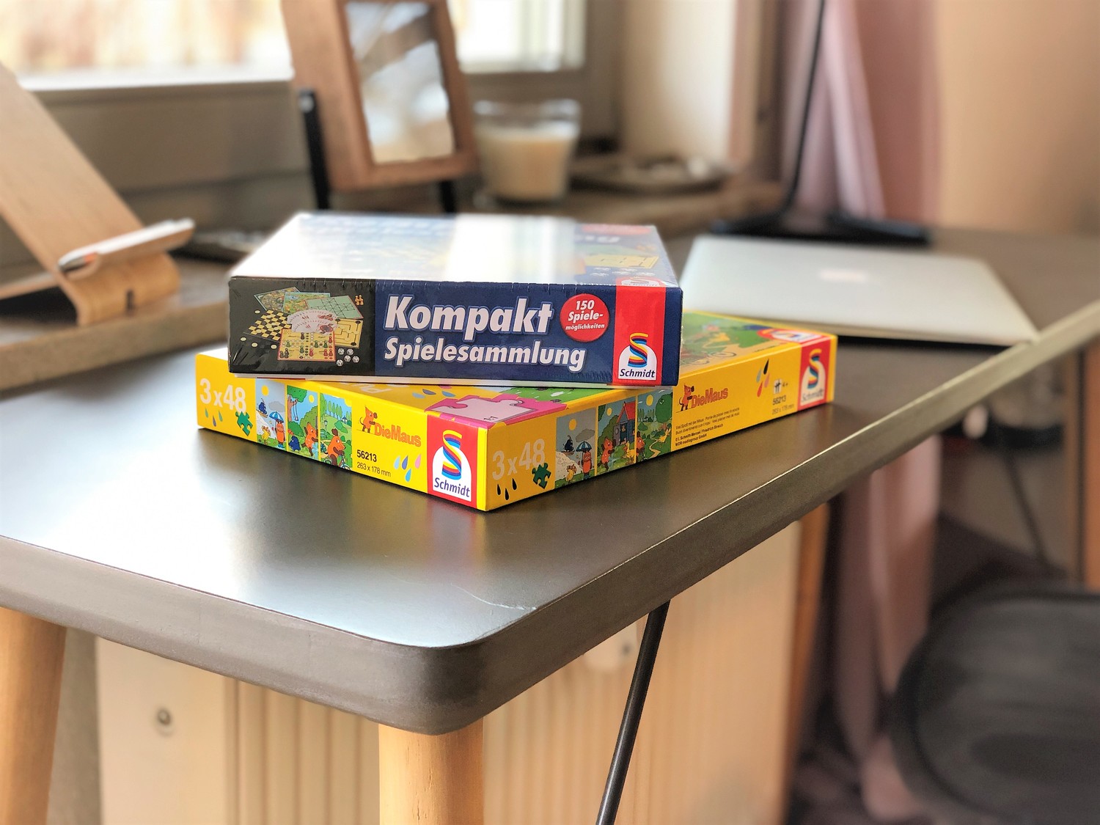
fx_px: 1652
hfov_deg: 36.8
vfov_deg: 28.0
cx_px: 550
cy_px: 412
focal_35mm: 52
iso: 80
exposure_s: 1/50
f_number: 2.4
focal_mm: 6
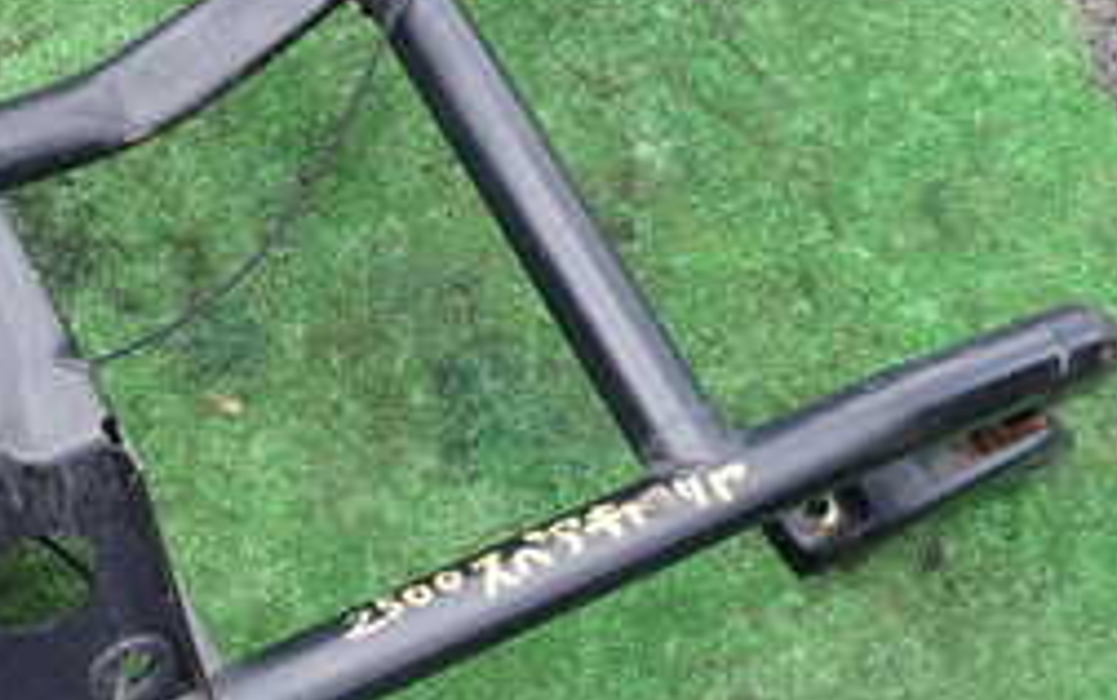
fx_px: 1920
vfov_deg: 20.6
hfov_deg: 30.9
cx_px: 106
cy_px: 470
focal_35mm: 63
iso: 100
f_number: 2.8
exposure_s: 1/160
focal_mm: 4.5
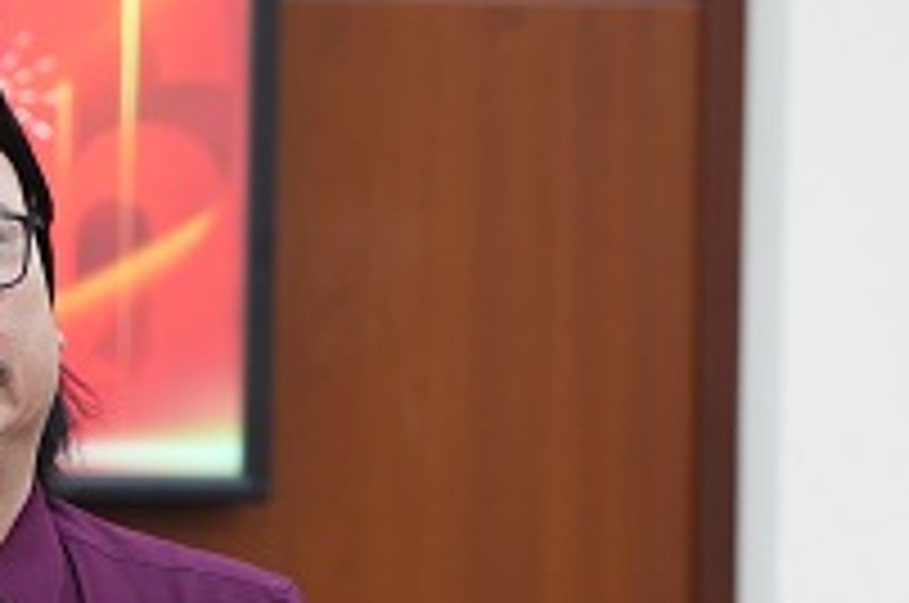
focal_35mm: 509
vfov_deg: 2.7
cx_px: 112
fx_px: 12832
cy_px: 788
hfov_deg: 4.1
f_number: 3.2
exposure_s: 1/200
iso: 1600
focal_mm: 171
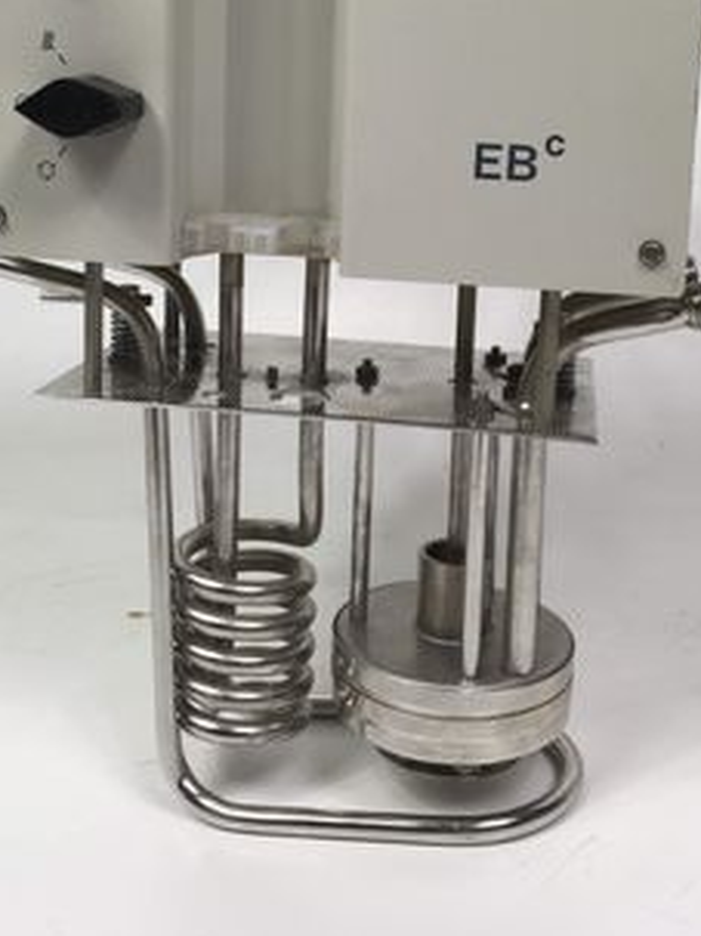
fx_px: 1243
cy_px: 213
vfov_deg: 39.9
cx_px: 355
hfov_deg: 31.5
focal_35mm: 46
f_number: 2.2
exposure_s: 1/50
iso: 32
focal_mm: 4.15
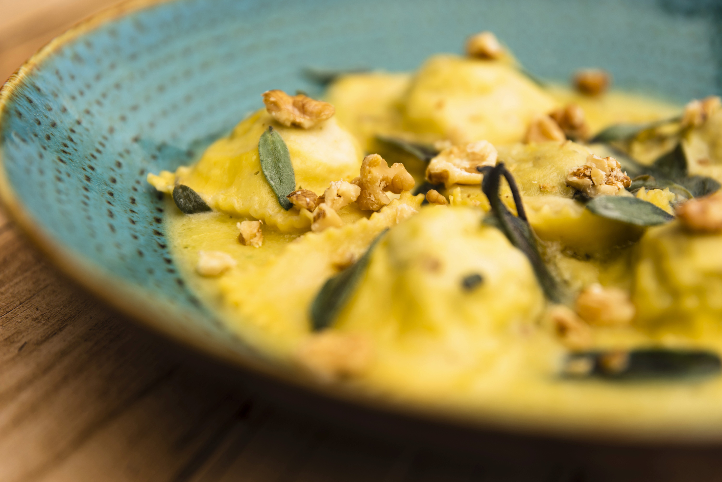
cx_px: 361
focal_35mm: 70
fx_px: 1404
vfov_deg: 19.5
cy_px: 241
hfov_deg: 28.8
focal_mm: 70
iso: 50
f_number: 3.2
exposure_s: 1/200
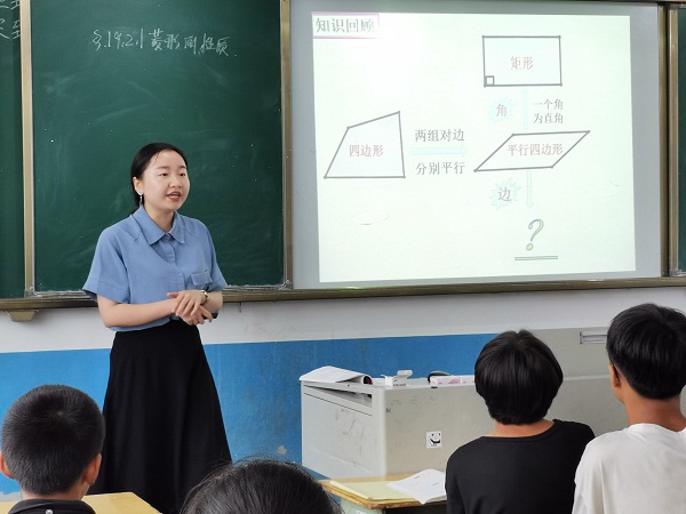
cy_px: 257
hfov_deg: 24.1
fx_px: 1605
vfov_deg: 18.2
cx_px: 343
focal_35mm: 81
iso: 125
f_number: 1.6
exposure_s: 1/50
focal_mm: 7.48
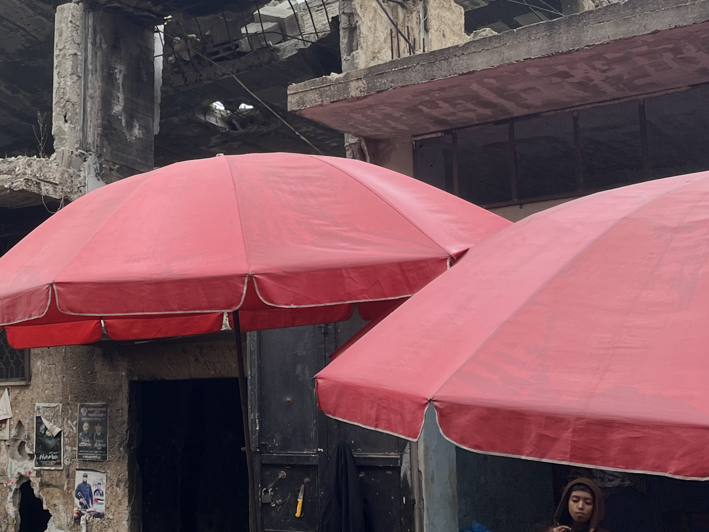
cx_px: -27
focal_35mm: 57
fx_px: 1167
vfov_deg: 25.7
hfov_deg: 30.9
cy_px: 249
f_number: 1.6
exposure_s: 1/147
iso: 40
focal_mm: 5.1
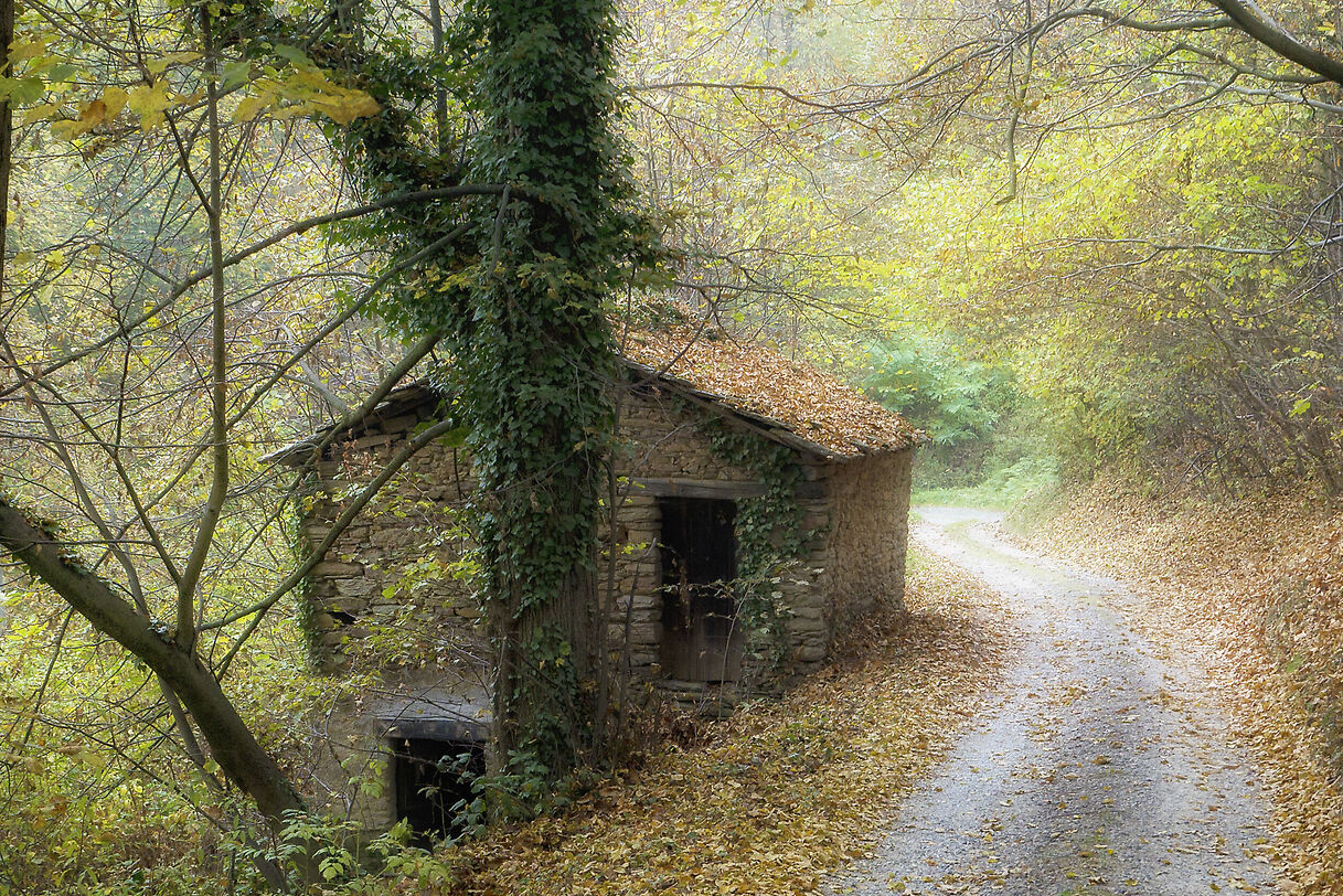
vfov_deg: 22.1
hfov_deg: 32.9
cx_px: 652
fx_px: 2276
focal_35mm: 61
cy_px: 665
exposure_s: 1/20
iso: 400
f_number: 5.6
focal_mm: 21
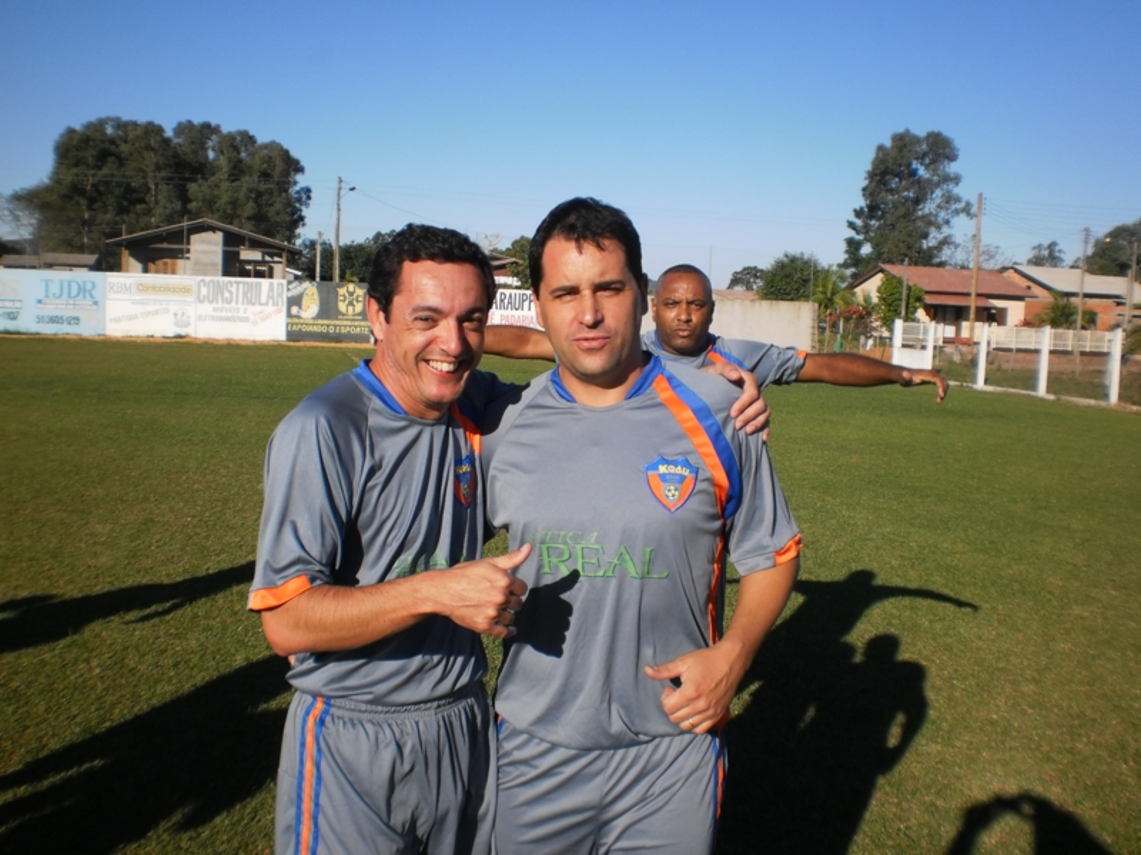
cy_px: 428
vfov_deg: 39.7
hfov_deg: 51.4
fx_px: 1187
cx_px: 570
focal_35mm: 36
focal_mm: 6.3
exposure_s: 1/1000
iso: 100
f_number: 4.6
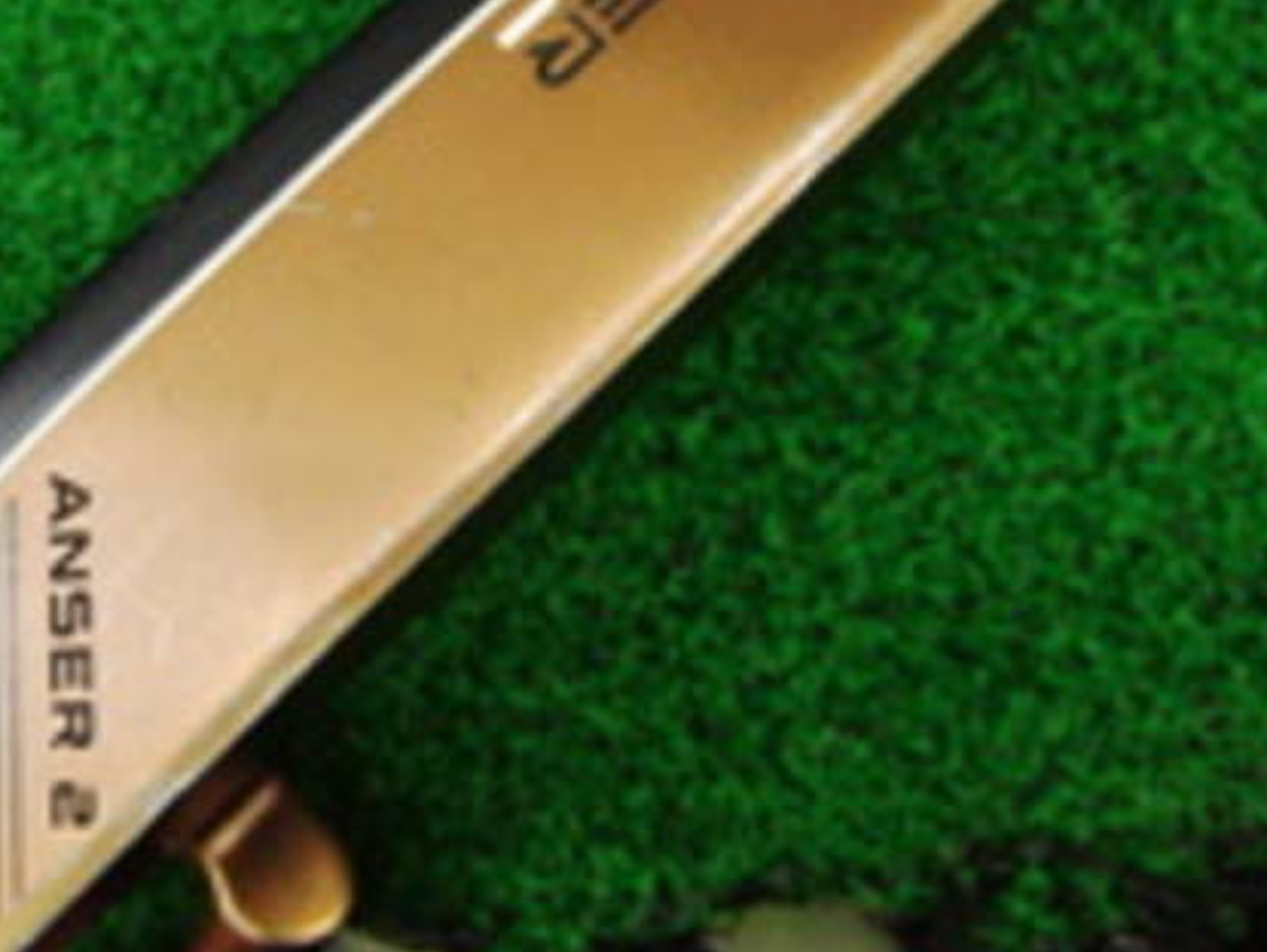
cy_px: 244
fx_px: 2088
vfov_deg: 25.4
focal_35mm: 57
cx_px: 376
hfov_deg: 33.3
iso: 400
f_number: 3.6
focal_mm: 6.42
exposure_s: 1/50
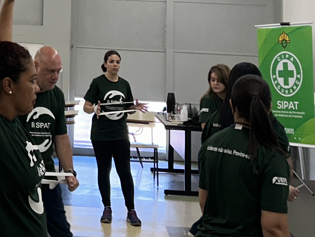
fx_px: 837
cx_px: -4
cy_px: -116
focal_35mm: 92
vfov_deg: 14.9
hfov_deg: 20.6
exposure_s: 1/120
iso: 100
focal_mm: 5.7
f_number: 1.5
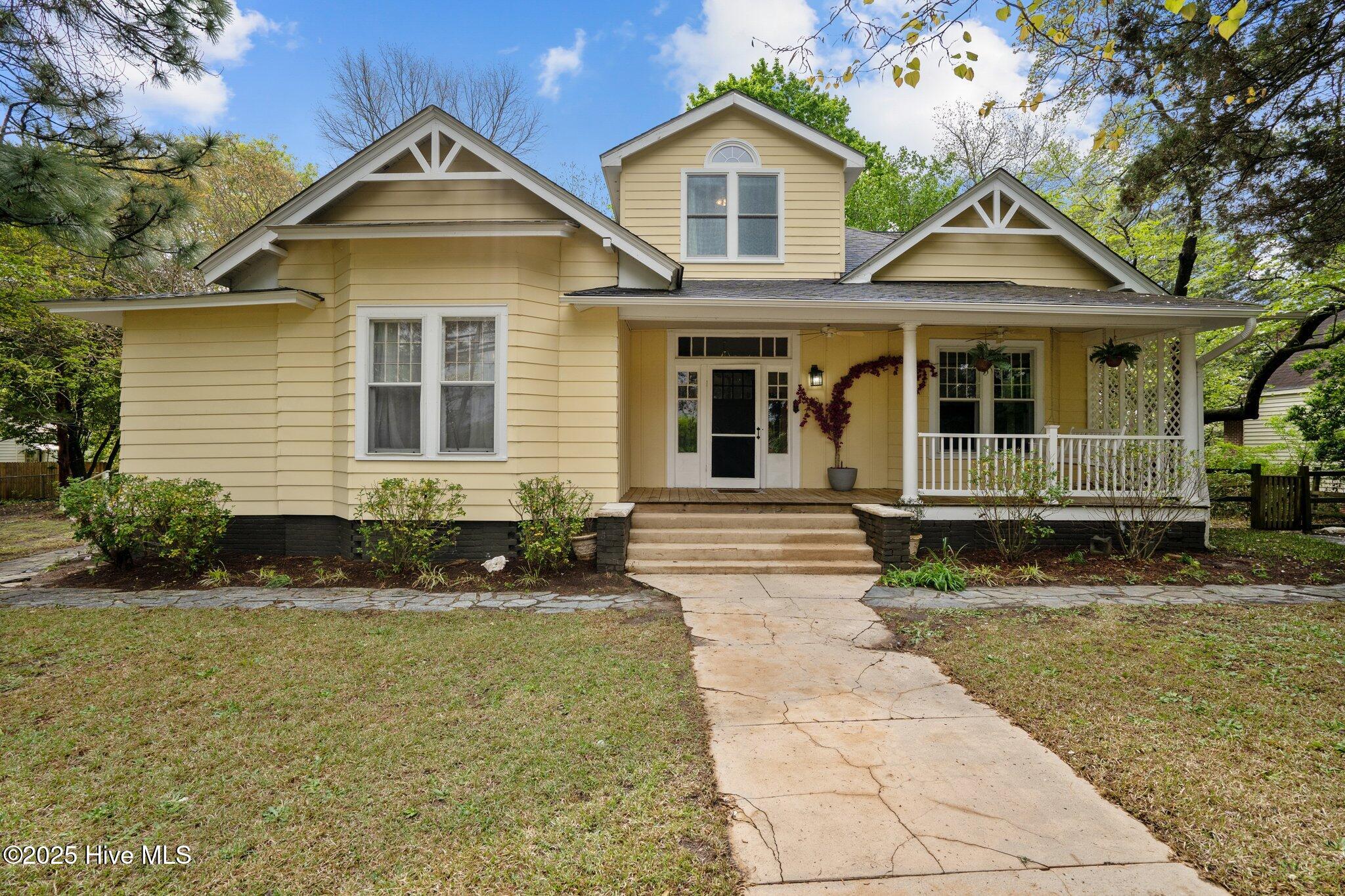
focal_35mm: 16
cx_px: 672
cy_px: 448
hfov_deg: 96.7
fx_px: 598
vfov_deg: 73.7
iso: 500
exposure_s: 1/320
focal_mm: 16
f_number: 8
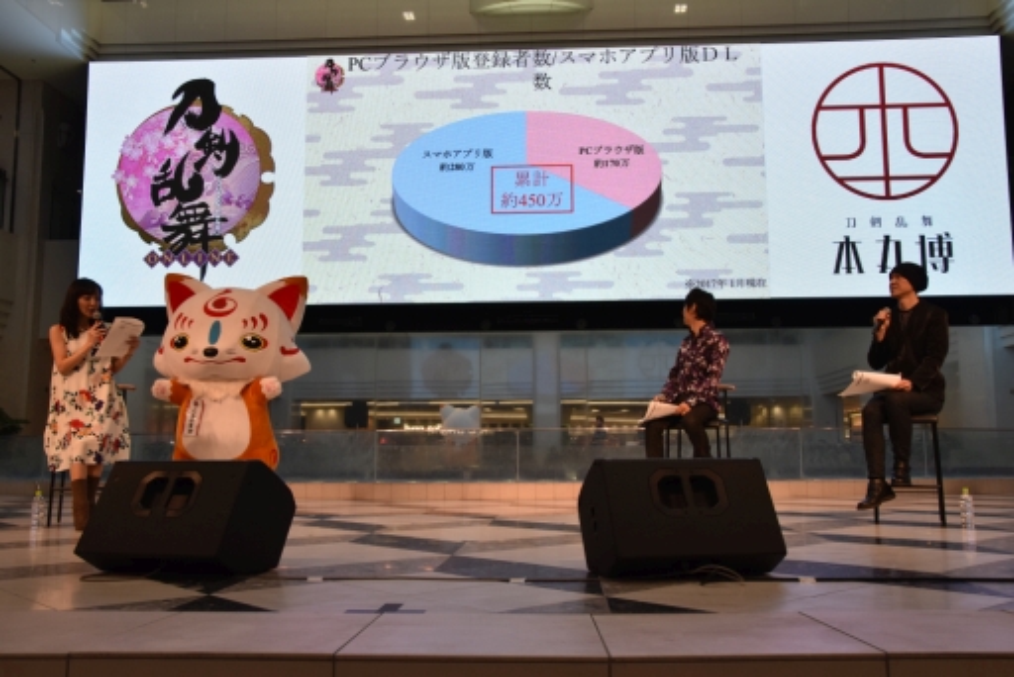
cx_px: 507
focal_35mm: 33
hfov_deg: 57.2
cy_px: 338
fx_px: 930
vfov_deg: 40.0
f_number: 7.1
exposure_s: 1/160
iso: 400
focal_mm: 22
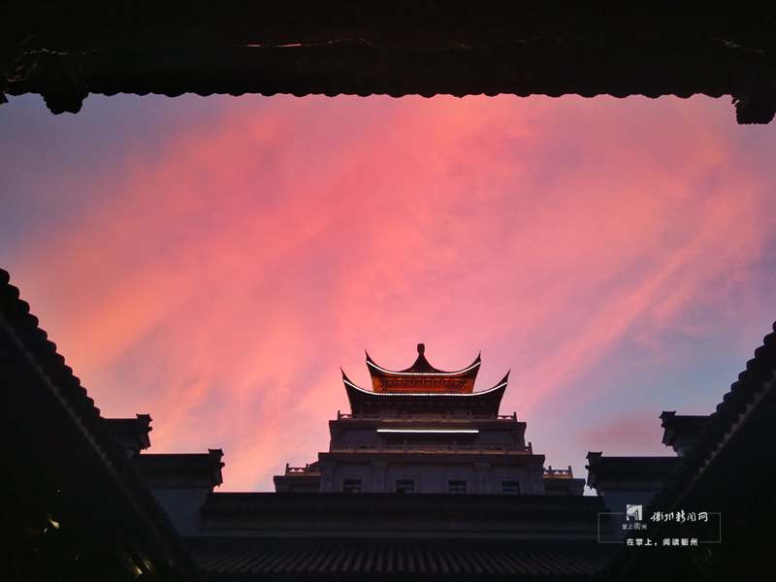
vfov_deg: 63.4
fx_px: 471
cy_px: 291
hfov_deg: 79.0
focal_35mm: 21
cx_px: 388
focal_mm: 3.66
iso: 84
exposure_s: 1/33.3
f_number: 2.2
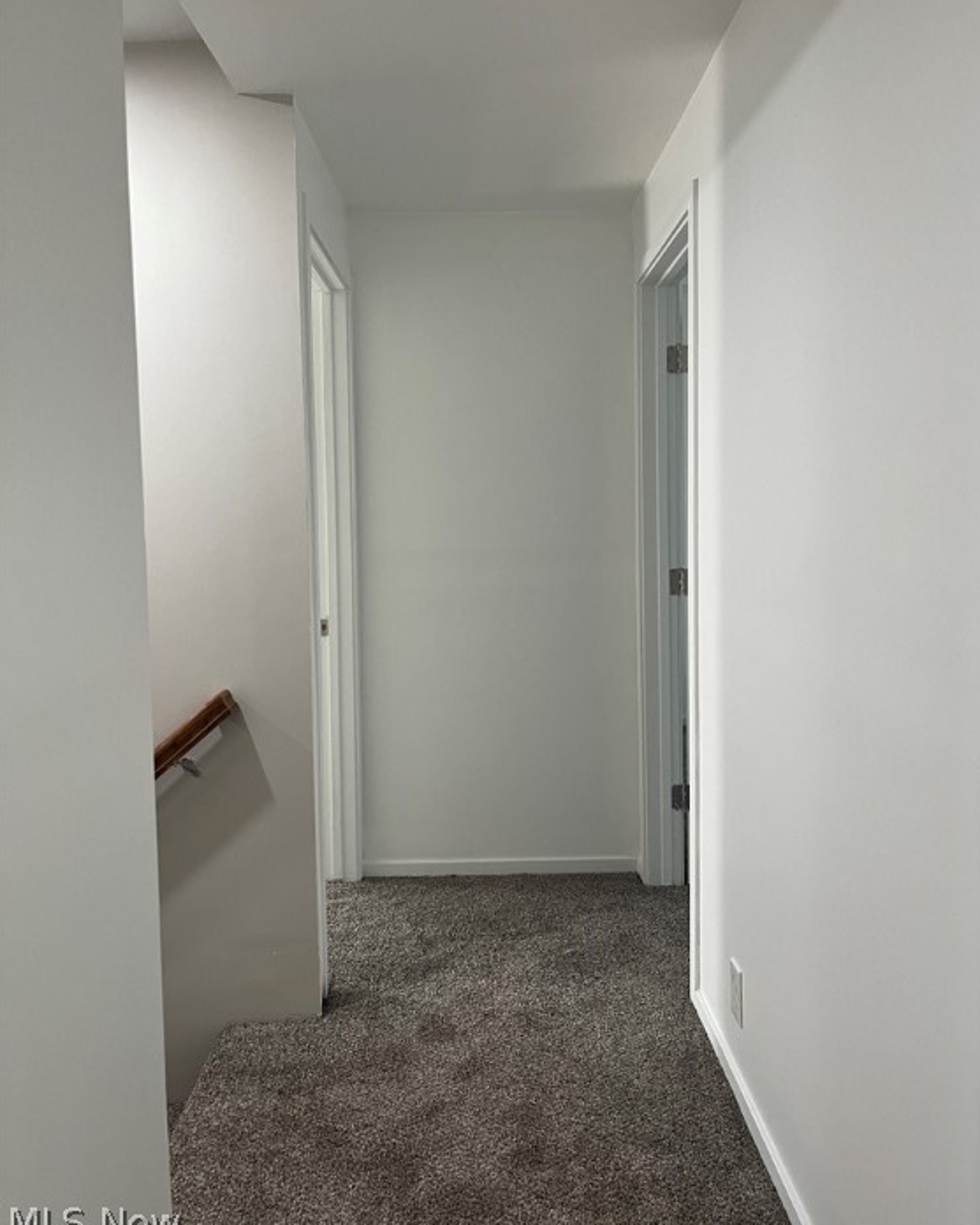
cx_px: 505
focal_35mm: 28
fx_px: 1015
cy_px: 576
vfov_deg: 62.2
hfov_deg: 51.5
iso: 125
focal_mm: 5.1
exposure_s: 1/60
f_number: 1.6
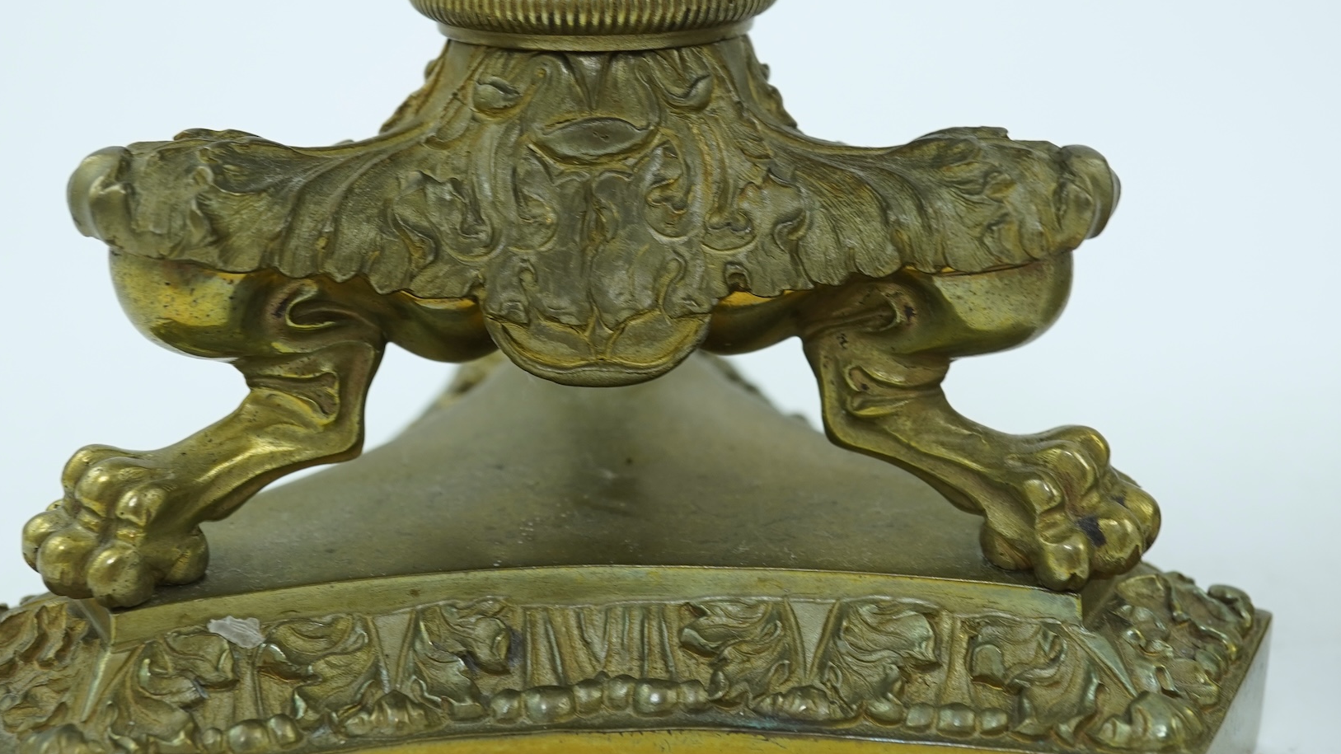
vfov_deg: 21.0
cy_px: 229
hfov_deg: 36.6
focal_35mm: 57
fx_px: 2027
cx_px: 659
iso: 640
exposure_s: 1/50
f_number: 10
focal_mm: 30
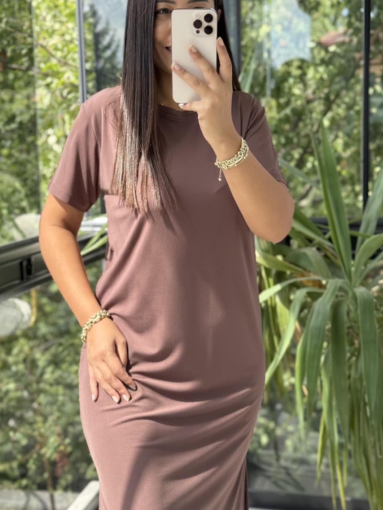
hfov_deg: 25.2
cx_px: 182
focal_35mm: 58
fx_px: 855
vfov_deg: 33.2
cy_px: 227
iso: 64
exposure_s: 1/411
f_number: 1.78
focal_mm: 6.76
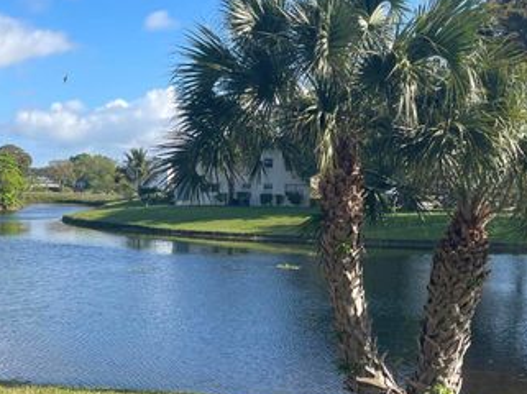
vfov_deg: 28.0
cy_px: 222
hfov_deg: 36.0
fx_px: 791
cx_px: 131
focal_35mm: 52
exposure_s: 1/2288
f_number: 1.6
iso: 32
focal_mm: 5.1
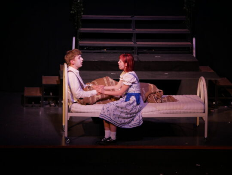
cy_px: 88
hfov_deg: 9.9
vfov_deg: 7.4
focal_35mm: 200
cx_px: 116
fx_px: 1342
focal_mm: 100
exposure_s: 1/50
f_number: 4
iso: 1250
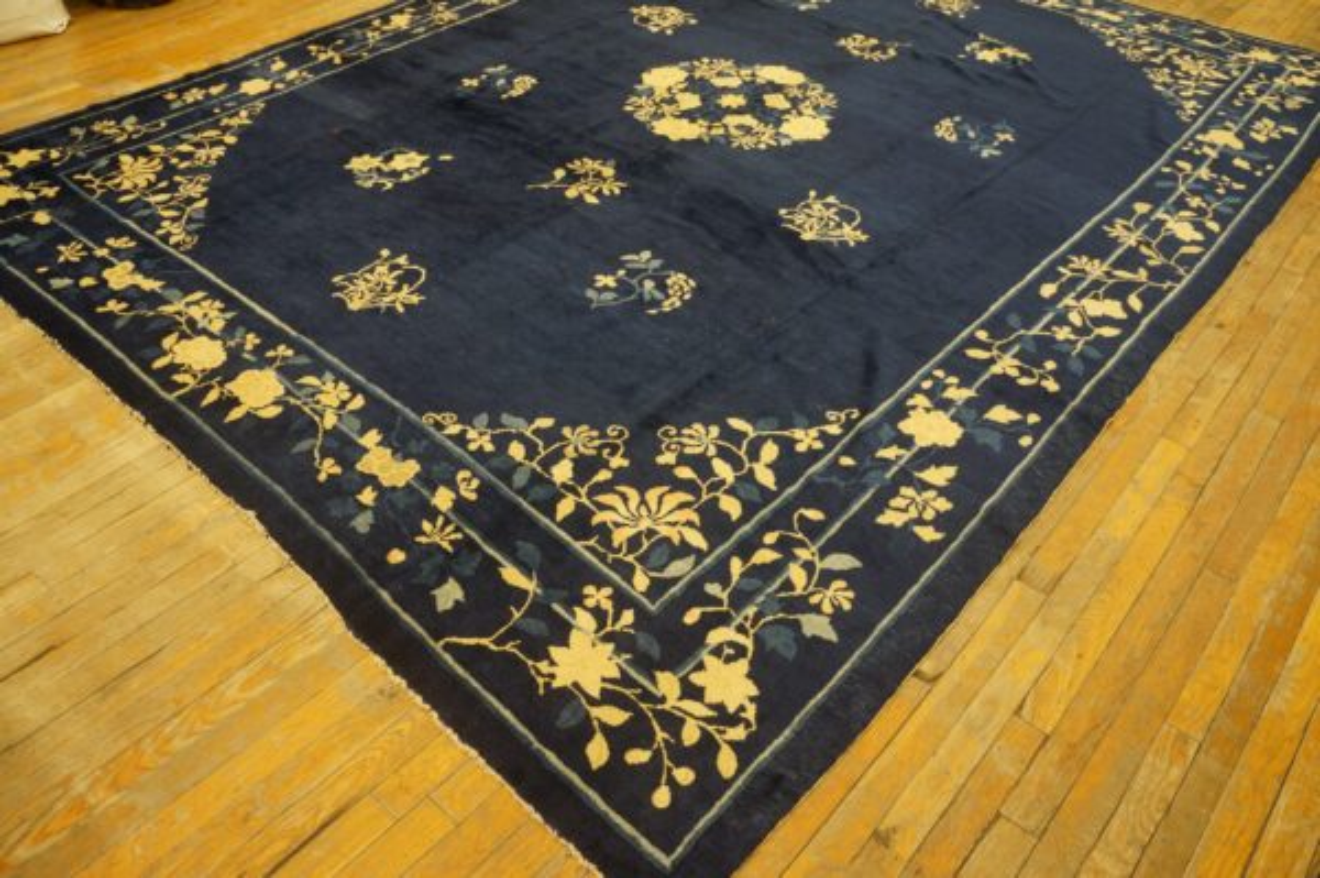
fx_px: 989
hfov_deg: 67.4
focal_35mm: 27
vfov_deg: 47.9
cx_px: 660
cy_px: 439
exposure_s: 1/60
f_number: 4
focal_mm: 18
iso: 1000
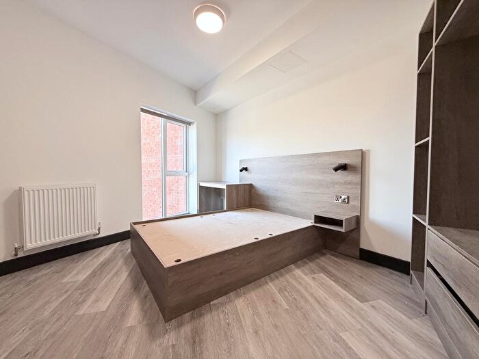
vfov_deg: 85.7
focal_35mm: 14
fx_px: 194
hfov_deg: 102.1
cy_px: 180
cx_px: 240
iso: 80
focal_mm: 2.22
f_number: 2.2
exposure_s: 1/99
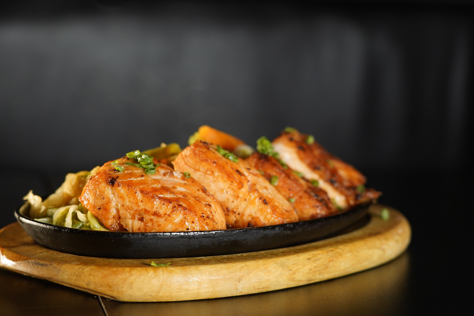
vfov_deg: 15.9
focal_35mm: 86
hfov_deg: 23.6
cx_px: 201
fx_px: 1132
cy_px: 165
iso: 800
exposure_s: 1/250
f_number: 4
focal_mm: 65
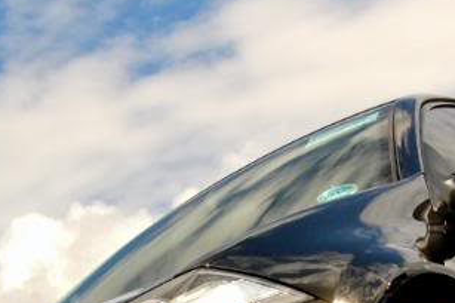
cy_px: 400
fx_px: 1263
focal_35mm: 100
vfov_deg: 13.2
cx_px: 199
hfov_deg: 20.4
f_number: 9
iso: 200
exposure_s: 1/500
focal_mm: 20
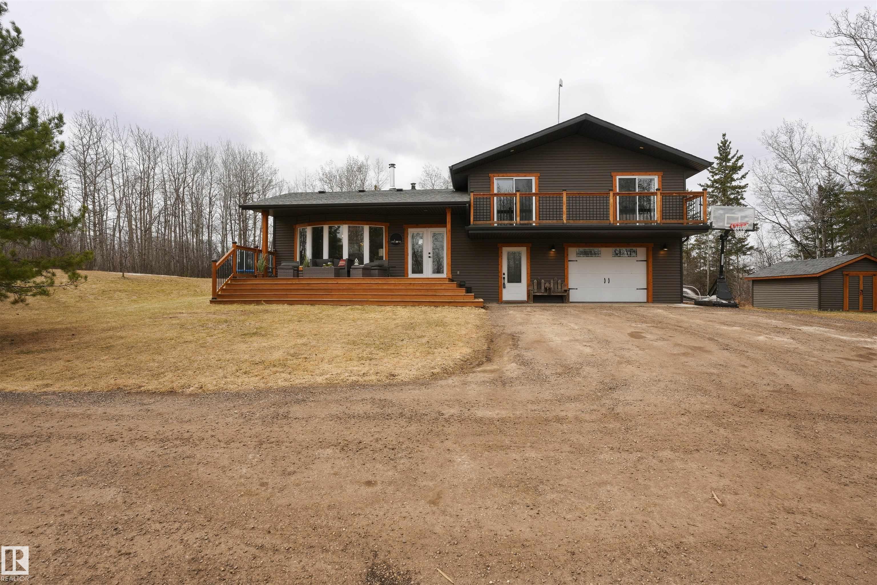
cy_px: 292
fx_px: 390
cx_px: 438
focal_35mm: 16
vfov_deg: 73.7
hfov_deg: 96.7
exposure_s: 1/160
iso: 100
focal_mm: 16
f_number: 10
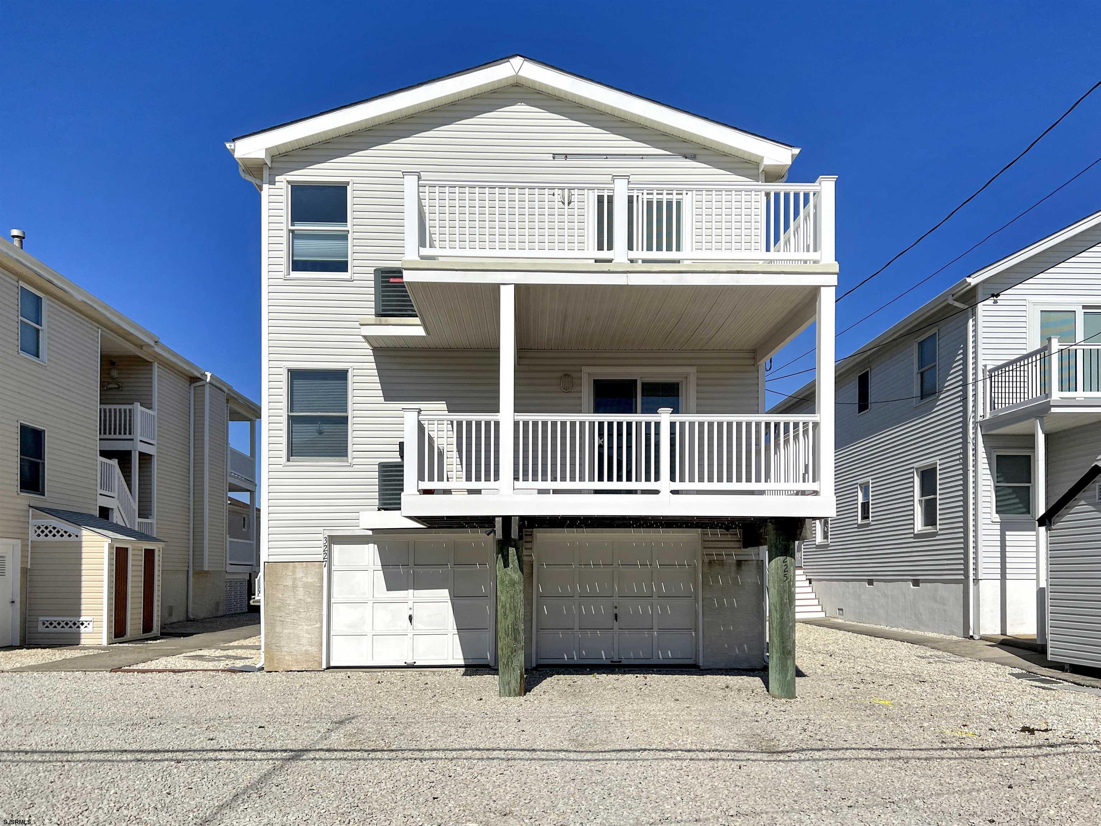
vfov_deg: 53.1
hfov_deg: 67.3
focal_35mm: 26
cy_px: 413
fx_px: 827
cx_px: 550
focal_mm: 5.7
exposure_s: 1/14286
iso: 50
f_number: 1.5
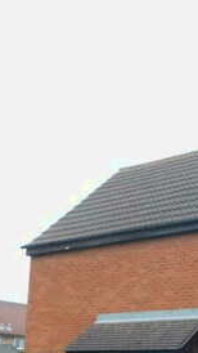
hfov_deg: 17.3
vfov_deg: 31.0
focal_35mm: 64
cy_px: 332
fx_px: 598
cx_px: 282
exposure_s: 1/100
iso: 125
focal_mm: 4
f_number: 3
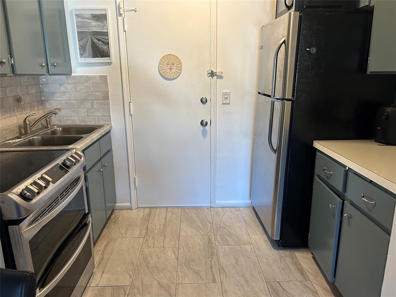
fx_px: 297
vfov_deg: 53.1
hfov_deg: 67.3
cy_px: 148
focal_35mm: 26
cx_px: 198
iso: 200
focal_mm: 5.7
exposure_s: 1/60
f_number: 1.5
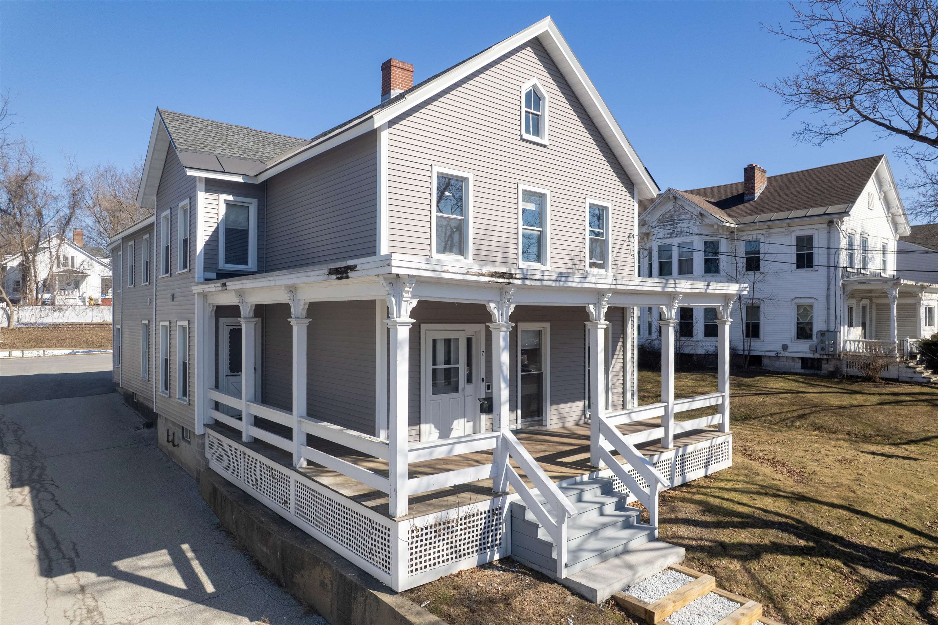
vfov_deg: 57.2
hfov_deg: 78.6
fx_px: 573
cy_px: 312
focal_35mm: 22
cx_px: 469
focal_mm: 8.38
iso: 200
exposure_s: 1/250
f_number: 2.8
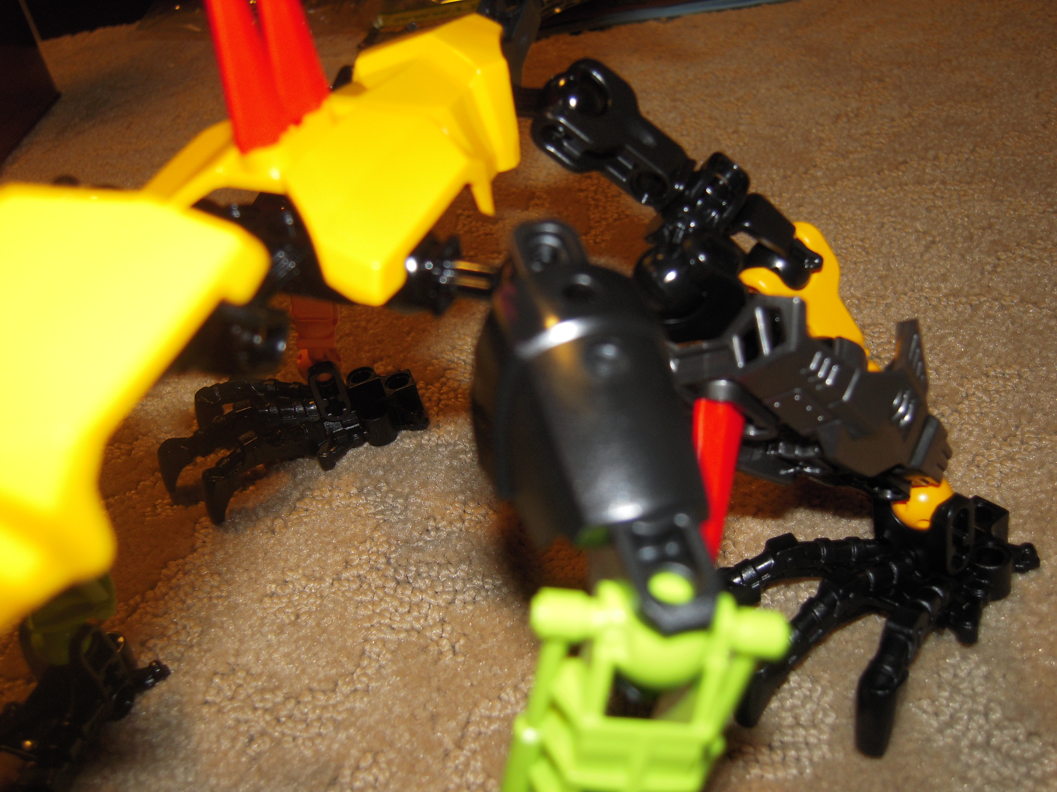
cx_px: 528
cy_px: 396
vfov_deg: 41.8
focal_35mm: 34
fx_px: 1038
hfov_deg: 54.0
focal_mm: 6
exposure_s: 1/25
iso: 100
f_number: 2.9
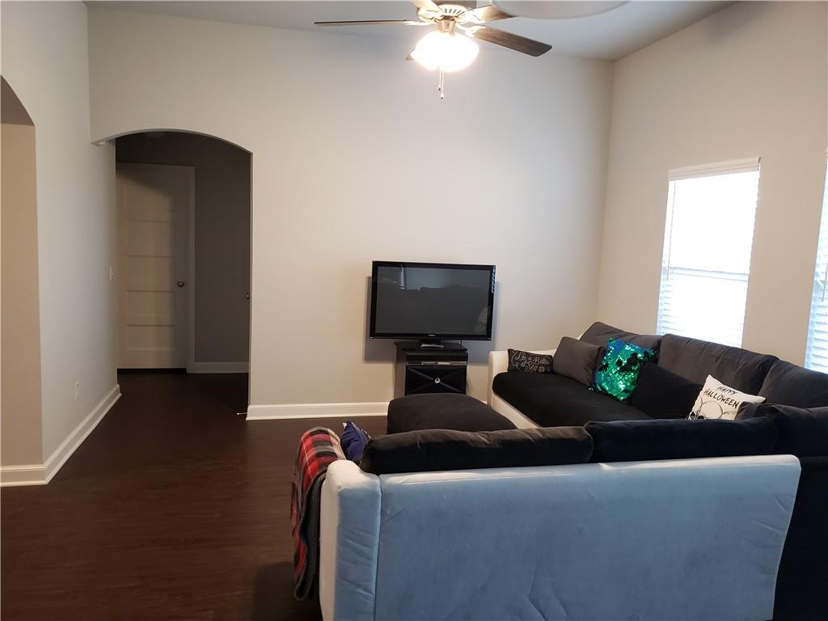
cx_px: 414
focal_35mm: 26
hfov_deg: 67.3
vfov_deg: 53.1
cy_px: 310
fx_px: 622
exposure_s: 1/60
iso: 320
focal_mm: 4.3
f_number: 1.5
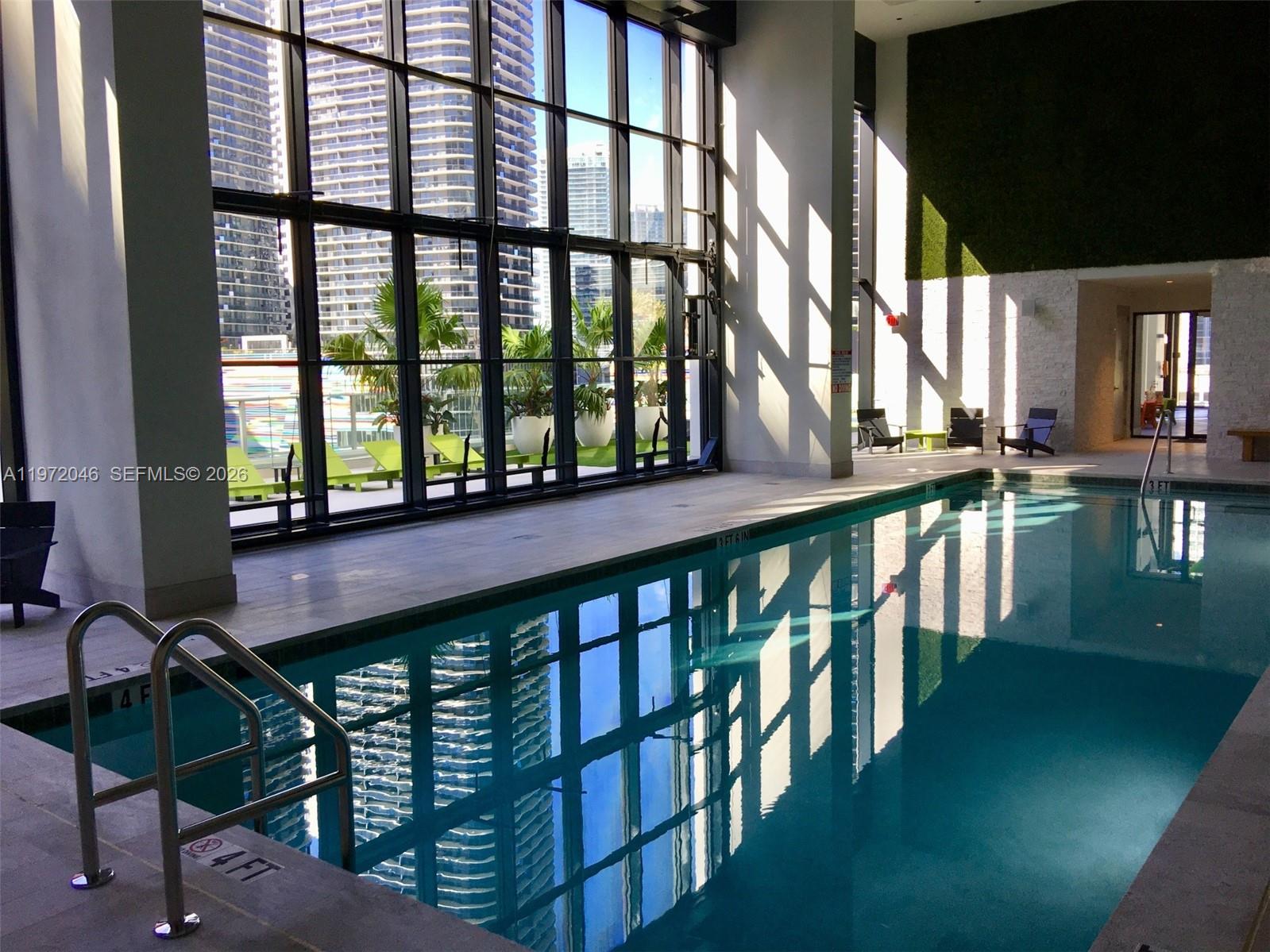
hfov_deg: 61.7
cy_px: 476
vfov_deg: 48.2
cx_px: 635
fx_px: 1064
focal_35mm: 29
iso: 25
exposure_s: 1/60
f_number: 2.2
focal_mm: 4.15
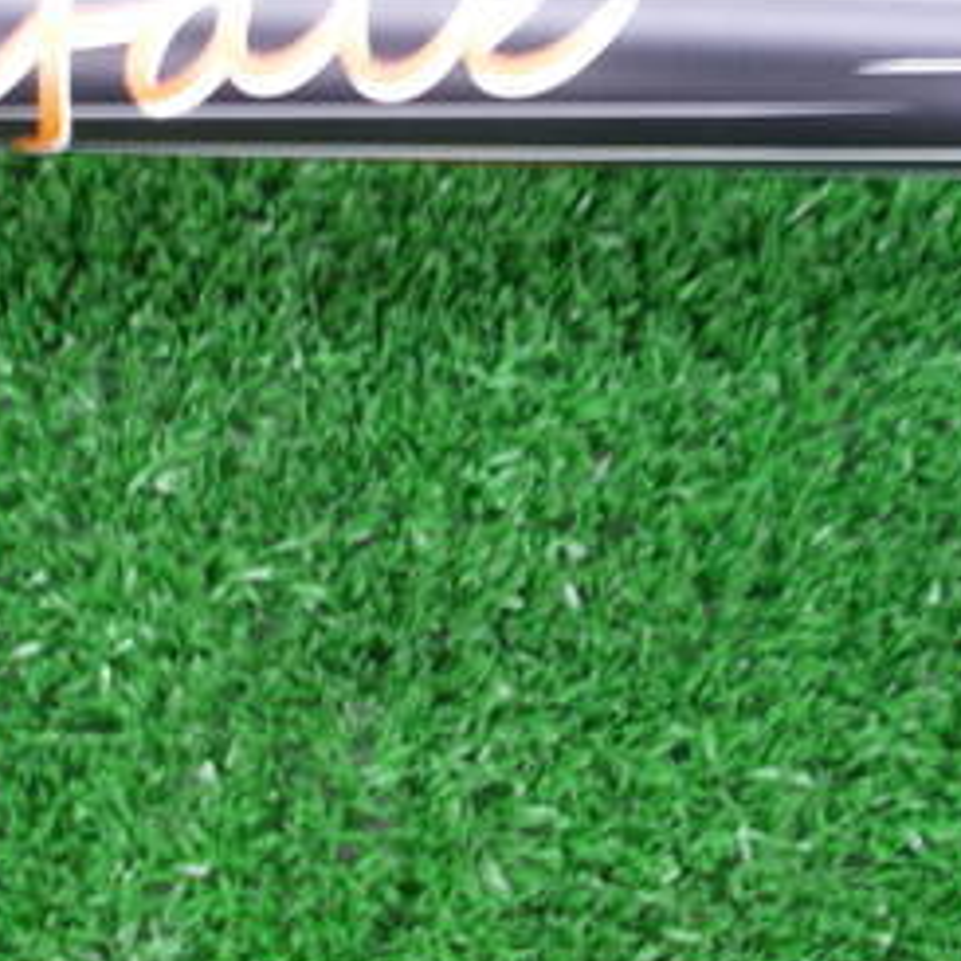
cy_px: 106
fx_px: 1885
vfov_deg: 27.6
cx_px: 514
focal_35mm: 60
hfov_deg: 28.6
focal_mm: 4.6
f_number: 3.2
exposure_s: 1/8
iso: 200
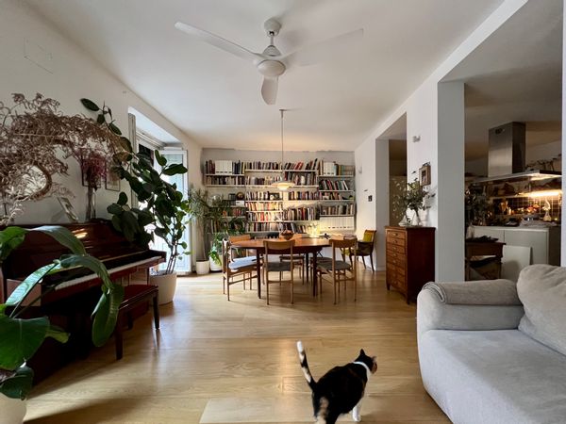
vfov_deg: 89.9
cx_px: 283
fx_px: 213
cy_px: 212
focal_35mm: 13
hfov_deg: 106.2
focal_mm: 1.57
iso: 320
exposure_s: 1/50
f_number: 1.8
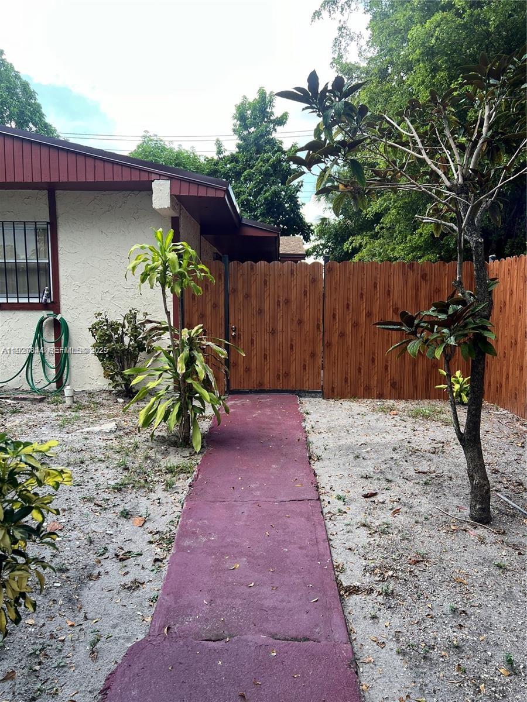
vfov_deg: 67.3
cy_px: 351
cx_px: 264
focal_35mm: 26
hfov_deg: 53.1
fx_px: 528
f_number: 1.5
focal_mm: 5.7
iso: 50
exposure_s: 1/353
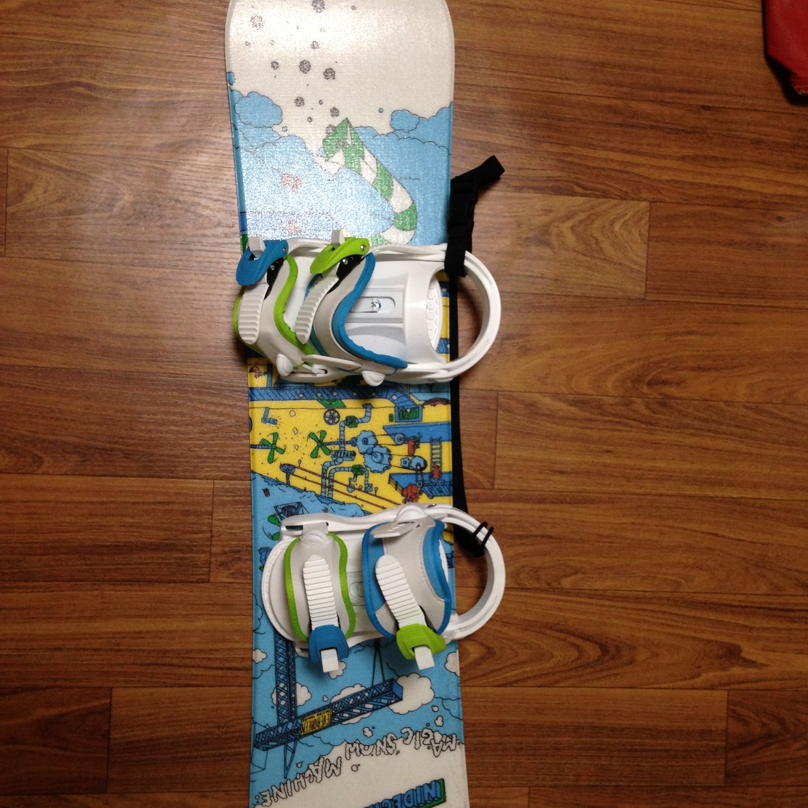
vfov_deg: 42.8
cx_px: 405
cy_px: 451
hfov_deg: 42.8
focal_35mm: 39
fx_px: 1030
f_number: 2.4
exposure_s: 1/20
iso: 160
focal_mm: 4.12
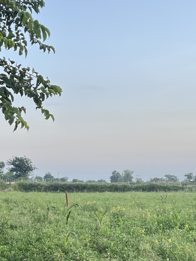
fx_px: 581
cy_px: 210
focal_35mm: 77
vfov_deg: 24.9
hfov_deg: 18.9
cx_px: 31
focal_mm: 5.7
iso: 50
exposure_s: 1/121
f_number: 1.5
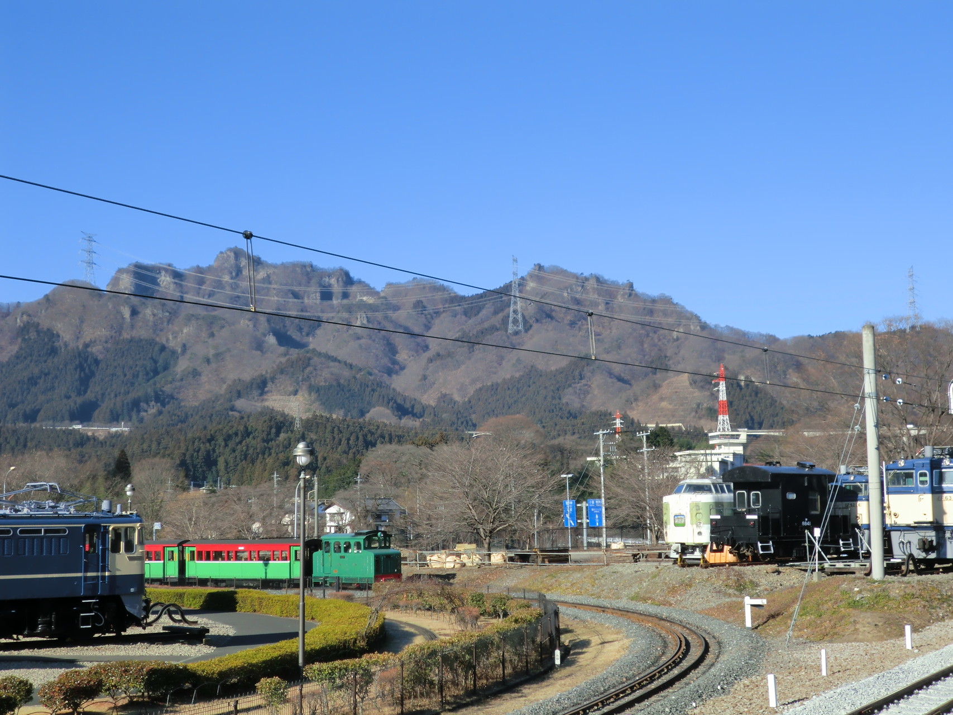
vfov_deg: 27.0
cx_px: 476
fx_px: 1487
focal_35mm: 54
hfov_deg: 35.5
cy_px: 358
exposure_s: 1/400
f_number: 4.5
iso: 50
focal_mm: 9.8
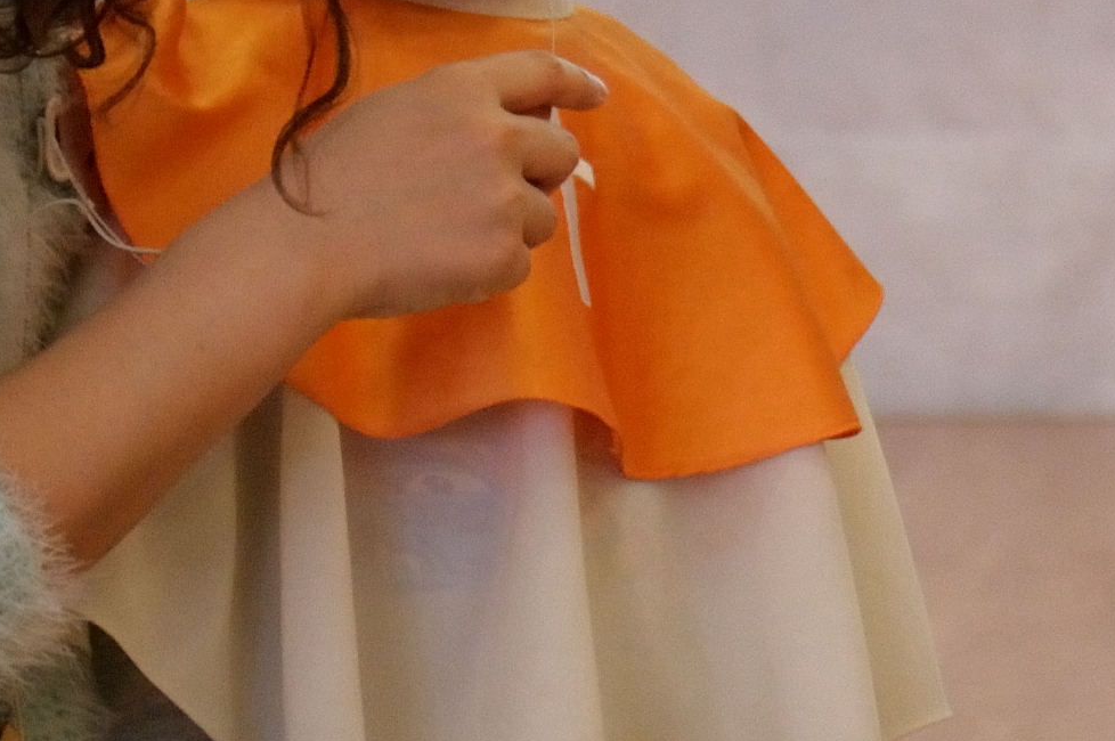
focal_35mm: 789
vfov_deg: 1.7
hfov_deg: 2.6
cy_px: 105
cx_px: 1182
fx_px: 24412
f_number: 4
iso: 800
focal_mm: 120
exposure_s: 1/60
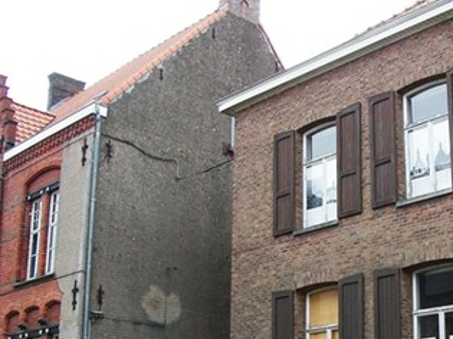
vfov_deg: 23.6
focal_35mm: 61
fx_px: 798
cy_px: 276
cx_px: 337
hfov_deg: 31.2
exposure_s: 1/500
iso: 80
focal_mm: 5.7
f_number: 2.9
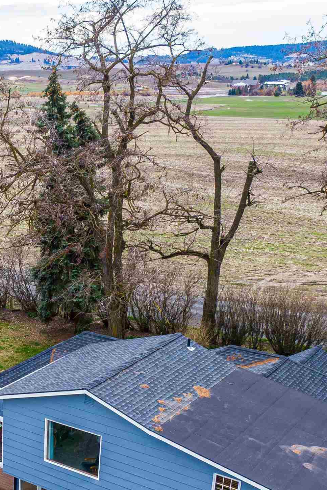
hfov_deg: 22.9
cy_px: 377
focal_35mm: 55
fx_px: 749
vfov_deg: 35.3
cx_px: -51
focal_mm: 4.48
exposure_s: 1/400
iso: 100
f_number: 2.8
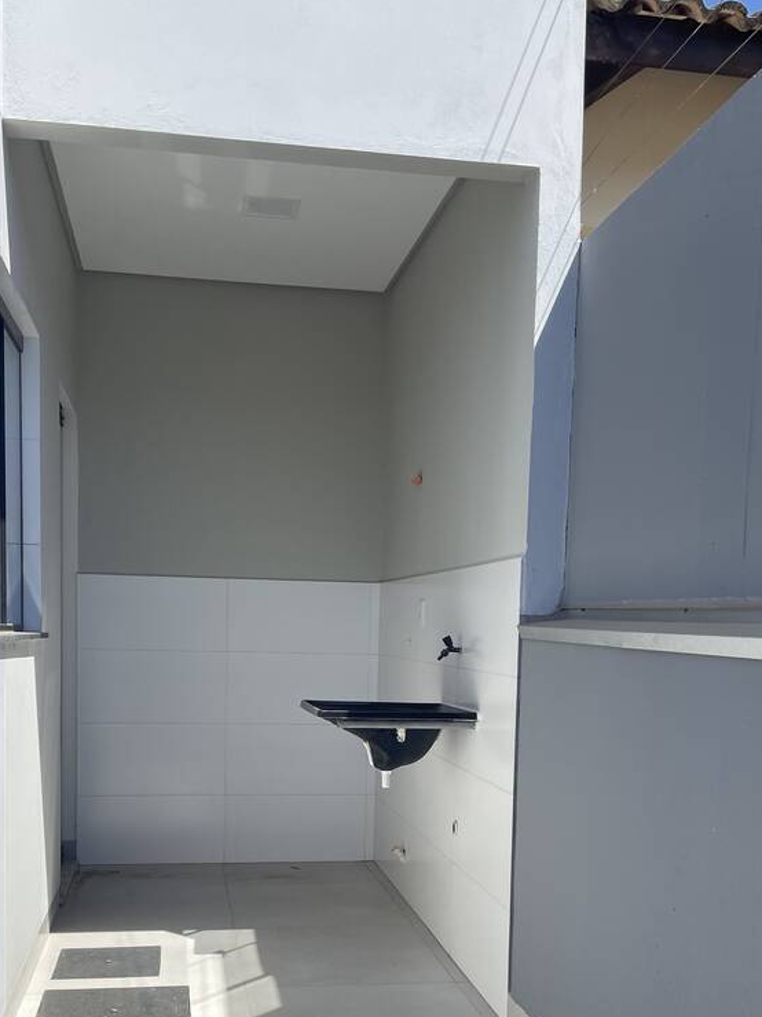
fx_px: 1116
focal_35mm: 38
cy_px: 700
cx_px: 363
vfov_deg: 47.9
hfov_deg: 37.7
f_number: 1.6
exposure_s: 1/2681
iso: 32
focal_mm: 4.2
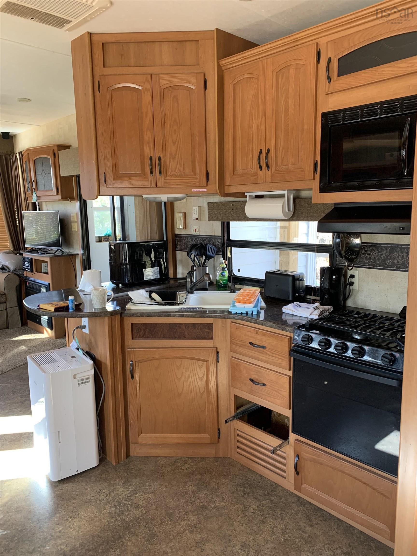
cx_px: 208
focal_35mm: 26
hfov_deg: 53.1
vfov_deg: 67.3
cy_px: 278
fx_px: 418
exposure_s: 1/60
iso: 160
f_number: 1.8
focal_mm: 4.25
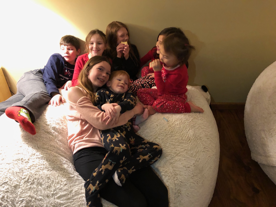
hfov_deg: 63.4
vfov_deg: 49.7
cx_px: 138
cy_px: 104
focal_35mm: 28
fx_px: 223
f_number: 1.8
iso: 100
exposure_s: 1/4
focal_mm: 4
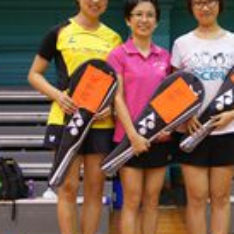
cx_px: 166
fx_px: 619
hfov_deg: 21.3
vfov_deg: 21.4
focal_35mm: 81
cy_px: 103
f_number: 3.5
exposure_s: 1/30
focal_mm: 24
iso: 400
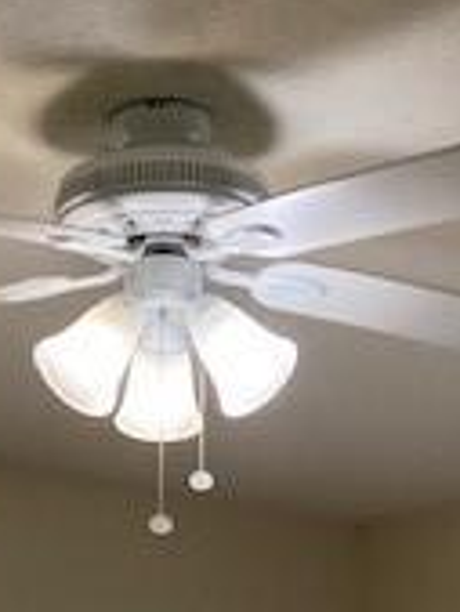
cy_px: 1079
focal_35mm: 106
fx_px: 1876
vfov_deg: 15.9
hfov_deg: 14.0
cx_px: 181
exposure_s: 1/60
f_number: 1.8
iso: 100
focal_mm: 3.99
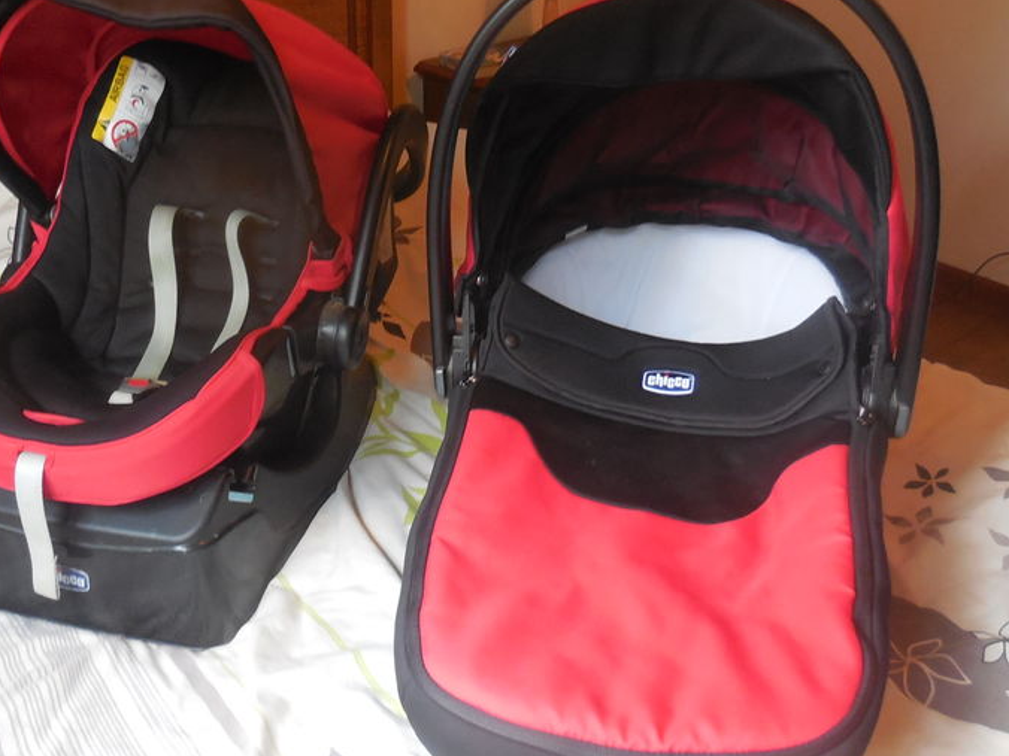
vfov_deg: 38.7
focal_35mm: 37
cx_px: 419
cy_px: 388
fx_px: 1078
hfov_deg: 49.9
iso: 400
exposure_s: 1/13
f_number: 3.1
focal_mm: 4.5
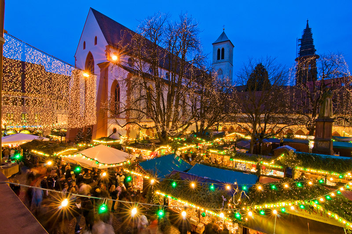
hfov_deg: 95.0
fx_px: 161
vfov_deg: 72.0
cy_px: 117
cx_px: 176
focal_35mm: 16
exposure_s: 2.5
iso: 250
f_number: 16
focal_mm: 11
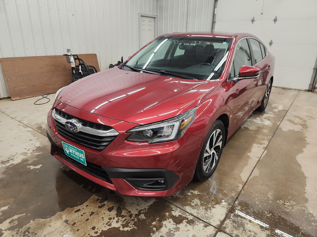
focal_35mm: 23
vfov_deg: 58.9
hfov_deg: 73.9
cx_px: 158
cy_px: 118
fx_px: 211
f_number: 1.8
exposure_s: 1/120
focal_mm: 5.4
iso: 160
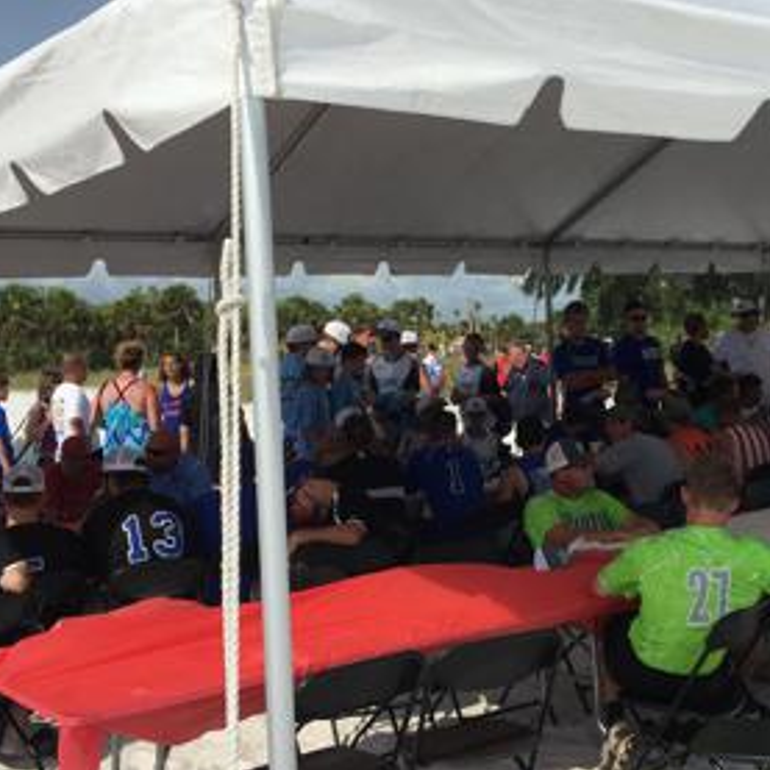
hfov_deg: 33.1
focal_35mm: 51
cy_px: 393
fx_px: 1283
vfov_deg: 33.4
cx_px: 517
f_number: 2.2
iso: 32
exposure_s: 1/3300
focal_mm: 4.15
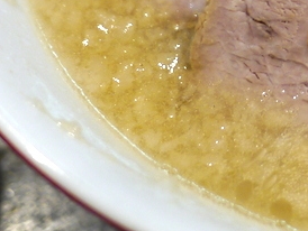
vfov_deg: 8.2
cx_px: 506
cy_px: -171
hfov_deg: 10.7
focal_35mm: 175
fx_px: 1558
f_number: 2
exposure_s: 1/60
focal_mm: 20
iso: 320
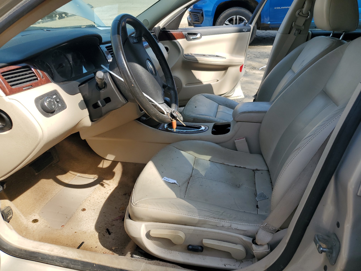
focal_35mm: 26
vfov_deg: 53.1
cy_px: 136
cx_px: 180
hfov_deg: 67.3
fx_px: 271
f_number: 1.5
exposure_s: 1/1000
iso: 50
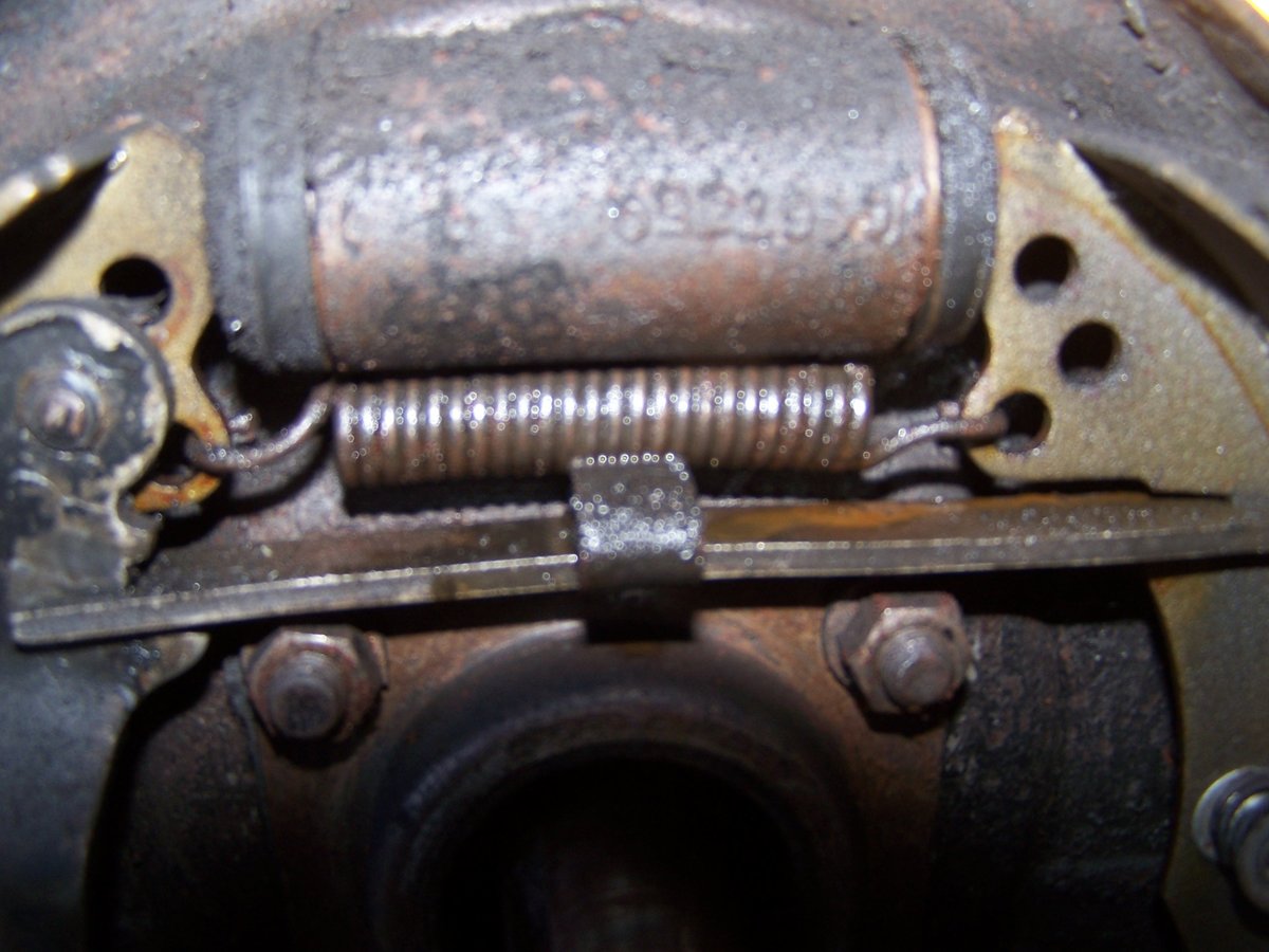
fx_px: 1393
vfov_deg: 37.7
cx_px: 634
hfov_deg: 49.0
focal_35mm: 38
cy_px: 476
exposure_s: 1/60
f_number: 2.8
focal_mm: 6.3
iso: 80
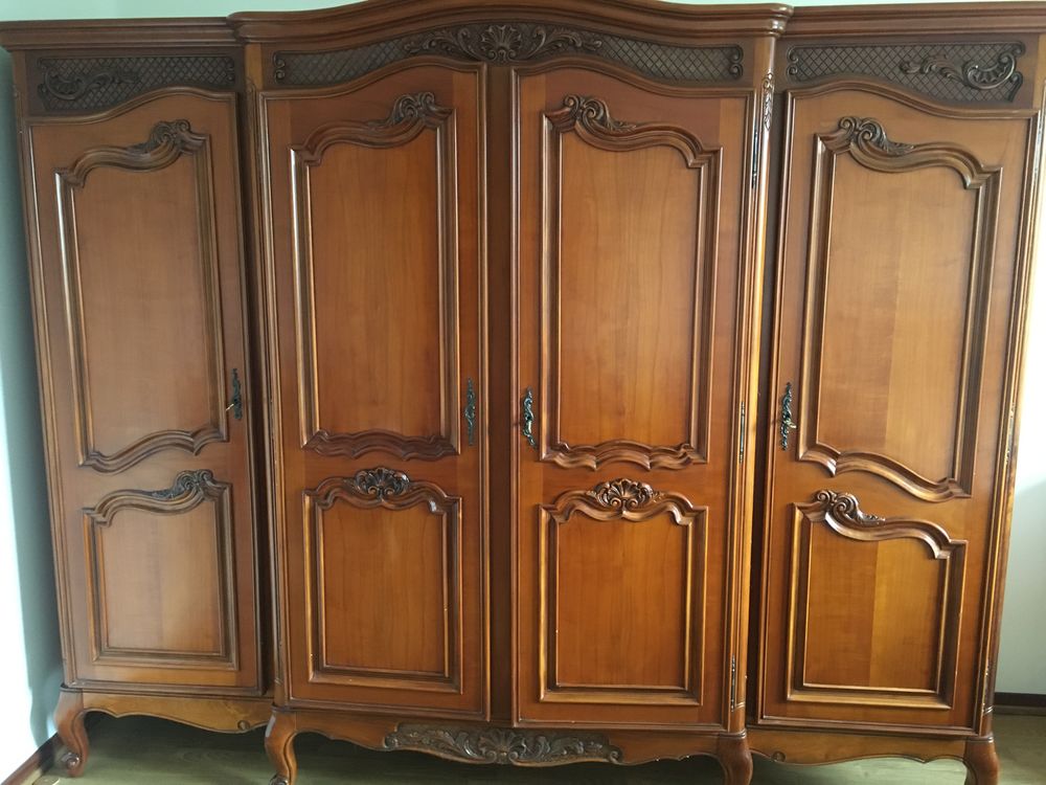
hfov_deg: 61.7
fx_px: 876
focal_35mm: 29
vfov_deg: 48.2
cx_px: 523
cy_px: 392
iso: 250
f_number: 2.2
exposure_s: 1/17
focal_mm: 4.15
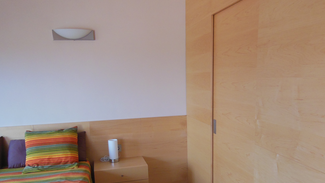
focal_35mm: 32
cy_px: 126
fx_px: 276
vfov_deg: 36.2
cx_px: 176
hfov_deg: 60.9
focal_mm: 4.5
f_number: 3.5
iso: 250
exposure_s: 1/30
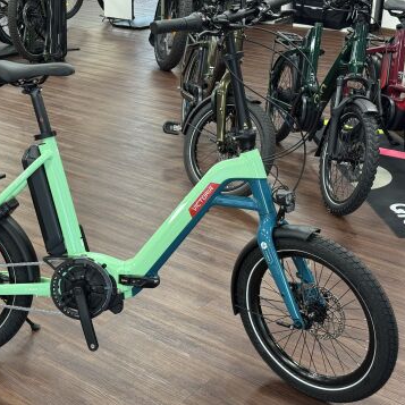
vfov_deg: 30.0
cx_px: 135
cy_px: 202
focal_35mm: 57
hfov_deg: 29.8
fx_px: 754
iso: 100
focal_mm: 6.76
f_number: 1.78
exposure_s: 1/50
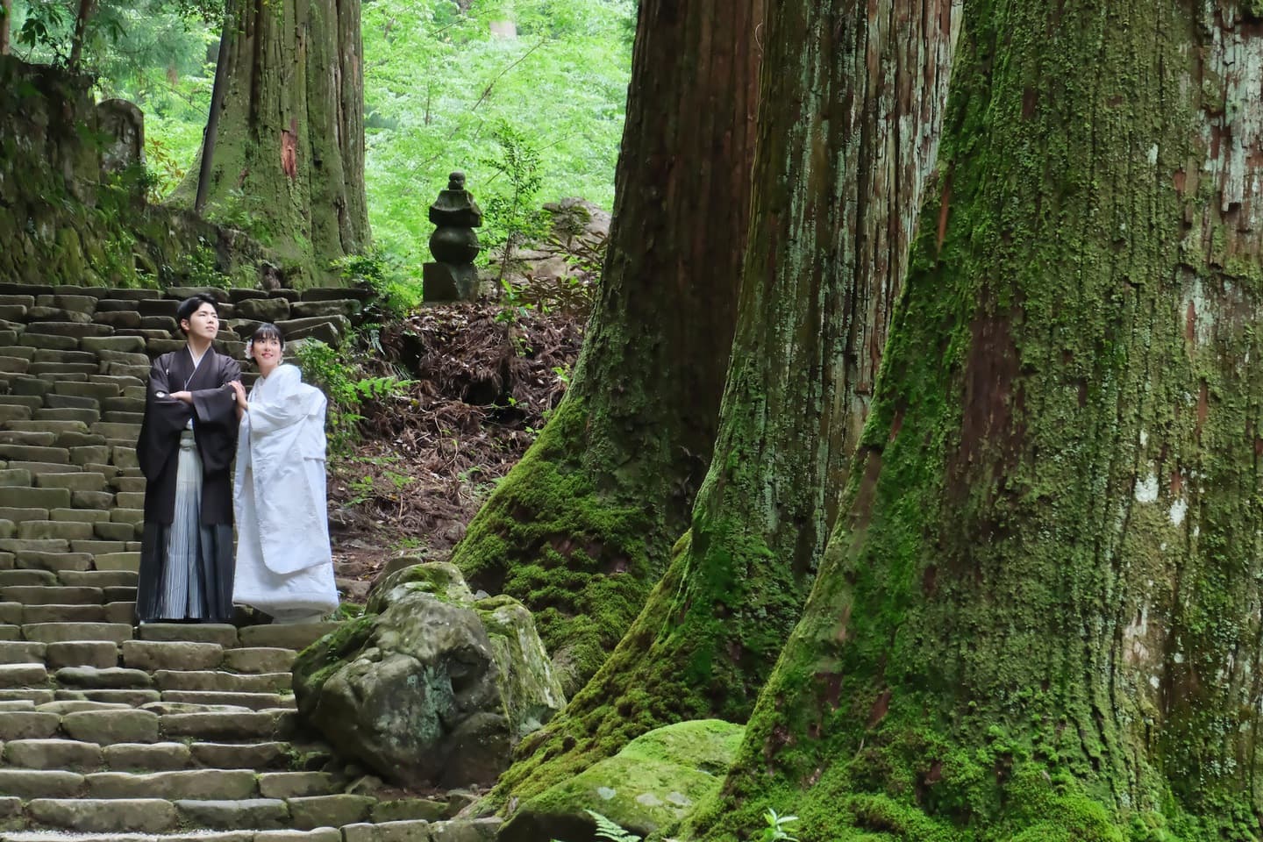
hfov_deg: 19.5
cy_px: 421
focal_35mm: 105
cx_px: 632
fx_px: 3683
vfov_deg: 13.0
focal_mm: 70
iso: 3200
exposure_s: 1/100
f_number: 9
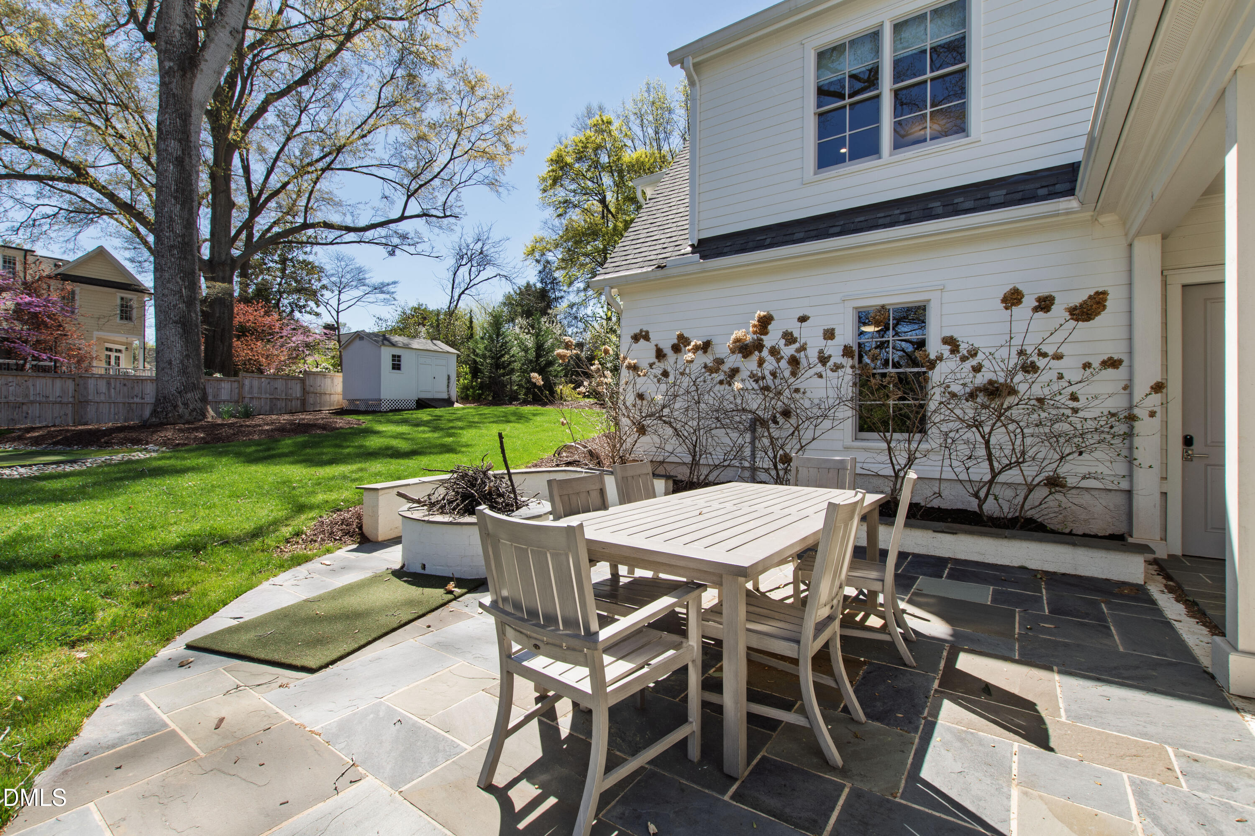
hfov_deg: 100.4
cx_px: 628
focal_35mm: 15
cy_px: 418
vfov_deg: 77.3
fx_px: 523
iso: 100
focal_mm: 10
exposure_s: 1/80
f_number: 8
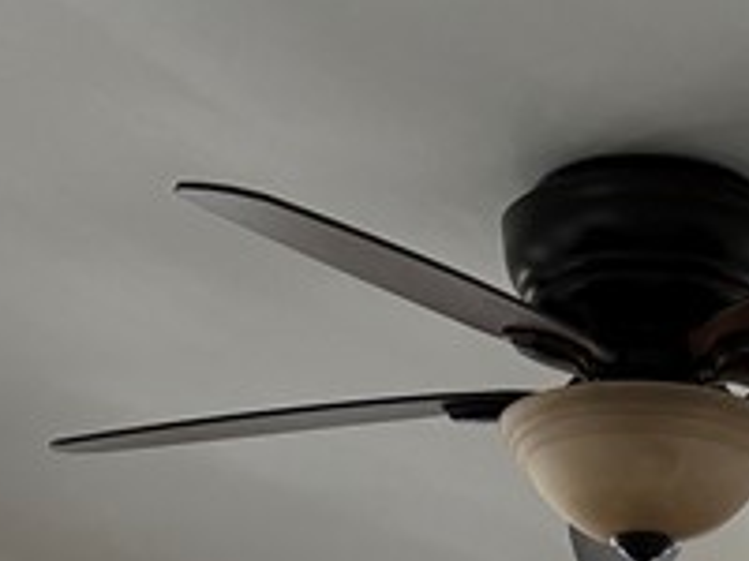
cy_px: 1399
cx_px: 779
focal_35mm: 133
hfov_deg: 14.5
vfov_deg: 9.7
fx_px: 2878
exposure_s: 1/72
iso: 125
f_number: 1.6
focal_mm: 5.96
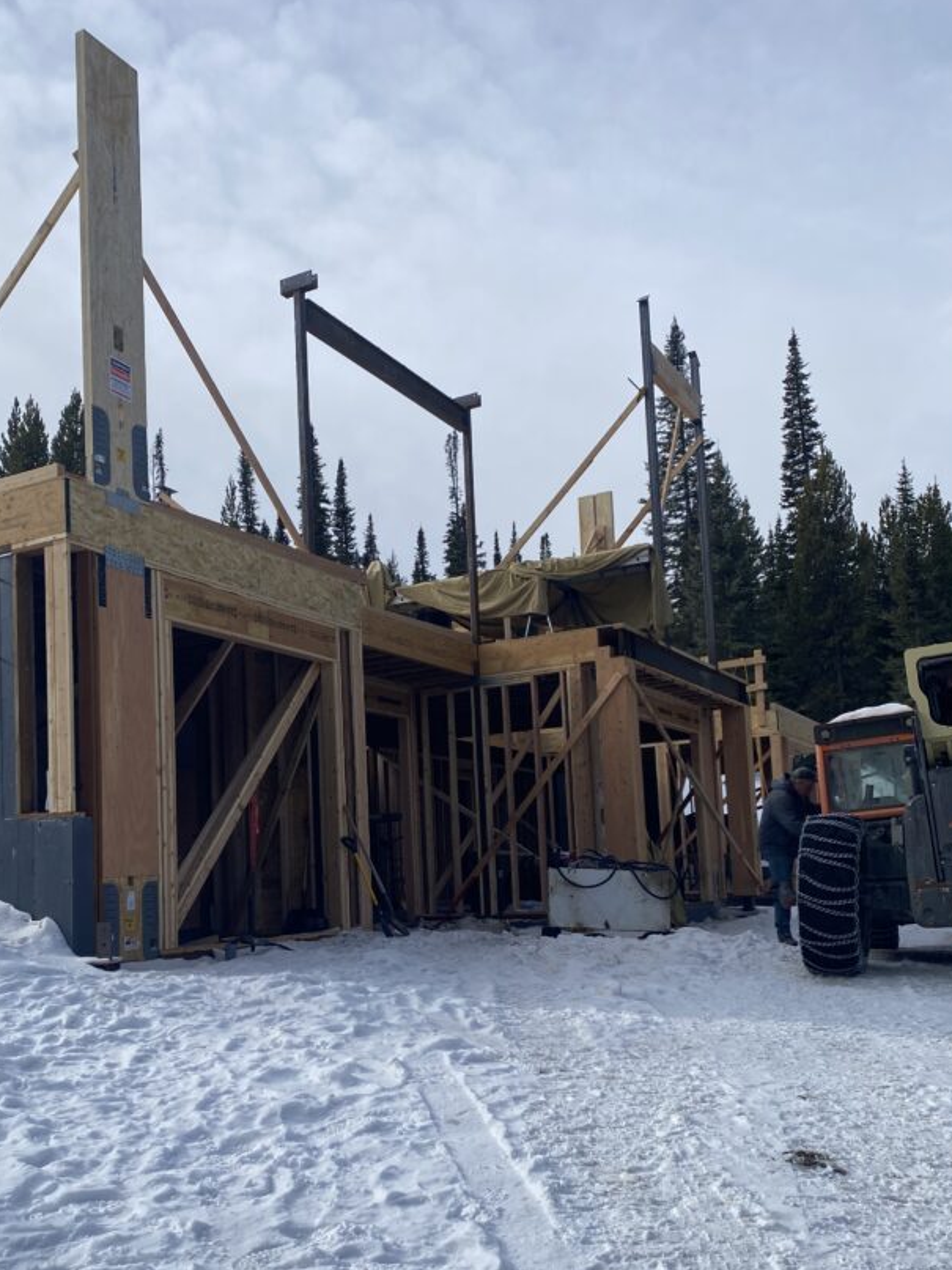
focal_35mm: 33
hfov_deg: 42.8
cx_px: 395
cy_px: 771
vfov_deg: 54.9
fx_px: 1210
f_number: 1.8
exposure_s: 1/3497
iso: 32
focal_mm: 4.25
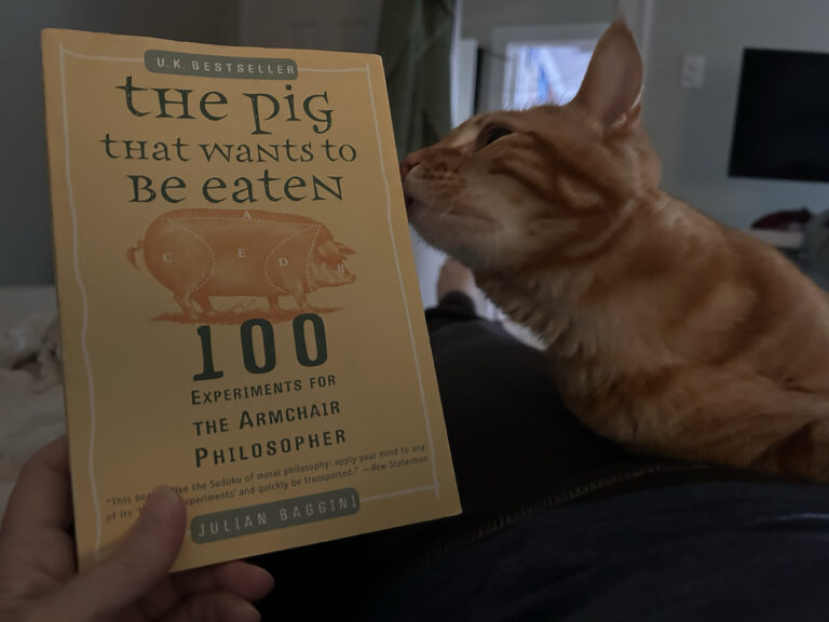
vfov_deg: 53.1
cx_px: 414
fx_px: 623
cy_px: 311
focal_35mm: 26
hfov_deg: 67.3
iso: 1000
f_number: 1.5
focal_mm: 5.7
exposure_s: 1/30
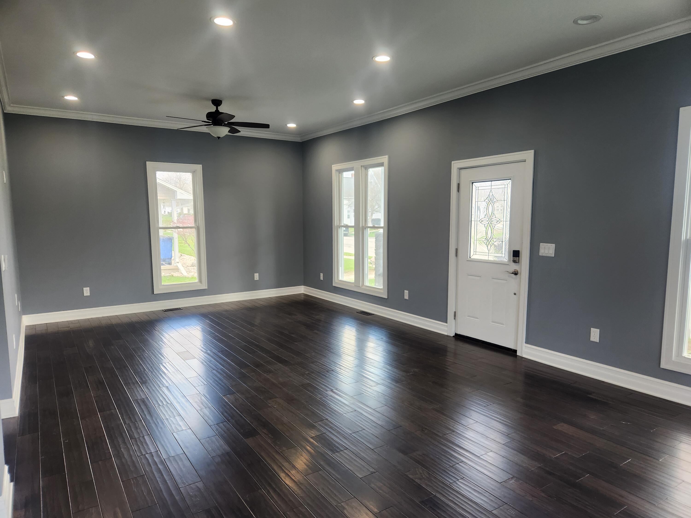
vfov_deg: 58.9
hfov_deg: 73.9
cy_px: 259
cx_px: 346
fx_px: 459
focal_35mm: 23
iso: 125
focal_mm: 5.4
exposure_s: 1/120
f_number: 1.8
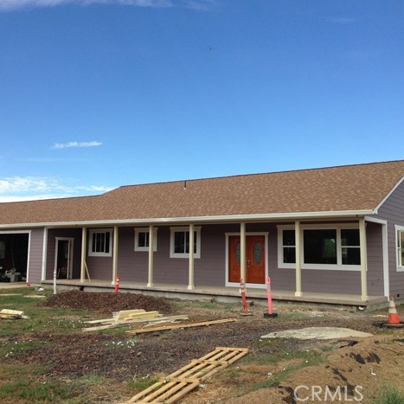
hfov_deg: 41.8
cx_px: 190
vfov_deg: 41.9
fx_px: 528
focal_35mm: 40
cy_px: 198
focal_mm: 4.12
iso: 50
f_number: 2.4
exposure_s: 1/1153
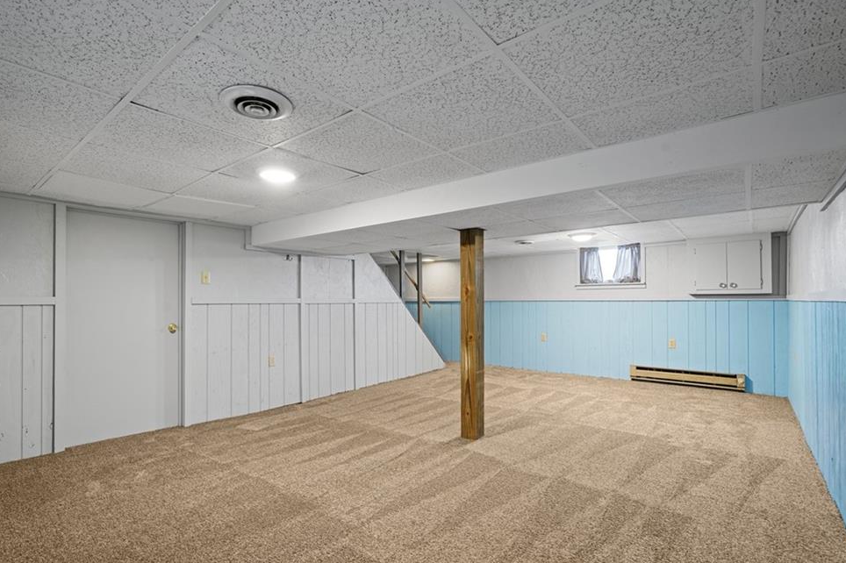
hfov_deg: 93.3
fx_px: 399
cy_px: 294
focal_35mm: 17
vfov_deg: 70.4
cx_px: 415
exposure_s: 1.5
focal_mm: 16
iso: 400
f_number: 8
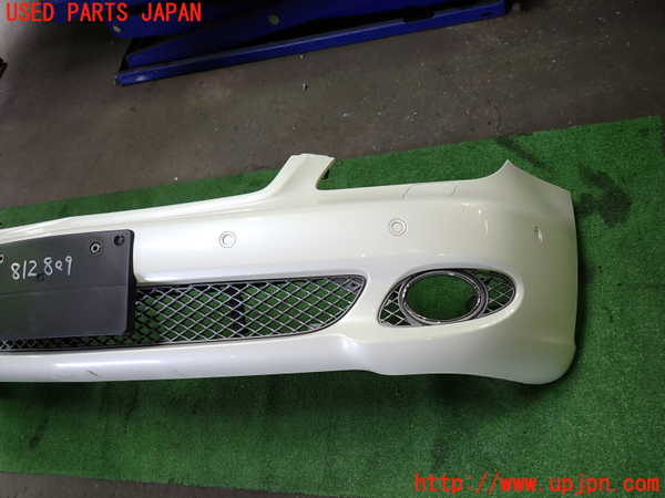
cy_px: 249
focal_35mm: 25
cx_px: 332
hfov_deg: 69.4
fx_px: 480
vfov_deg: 54.9
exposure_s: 1/60
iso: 125
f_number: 2
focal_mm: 4.5
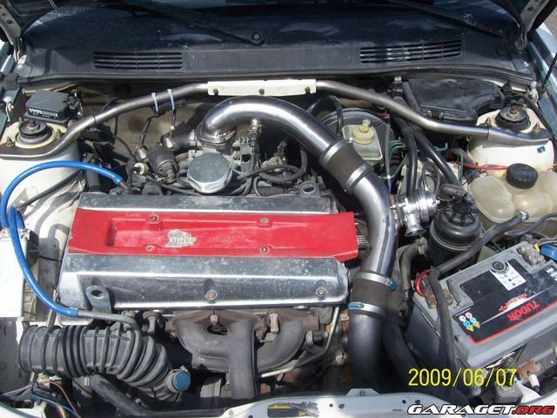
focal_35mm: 36
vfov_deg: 39.7
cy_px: 209
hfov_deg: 51.4
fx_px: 579
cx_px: 278
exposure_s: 1/350
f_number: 4.8
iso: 80
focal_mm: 6
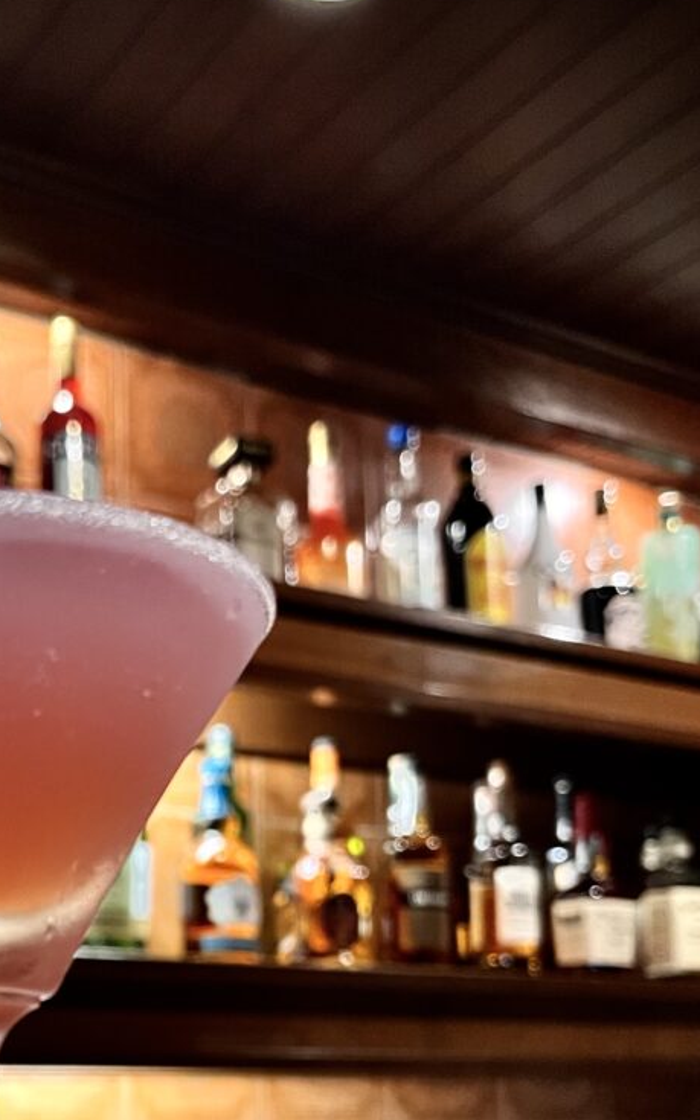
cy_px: 904
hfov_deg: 26.4
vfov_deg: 40.1
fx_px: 1466
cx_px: 139
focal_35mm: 48
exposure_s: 1/40
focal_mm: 5.1
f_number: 1.6
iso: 400
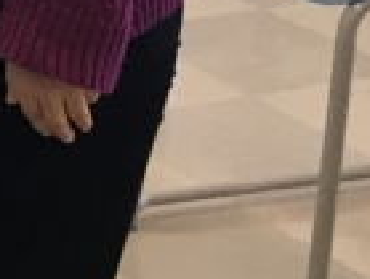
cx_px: -815
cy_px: -566
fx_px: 2283
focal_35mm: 213
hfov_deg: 7.8
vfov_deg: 6.4
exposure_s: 1/33
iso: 32
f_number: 2.2
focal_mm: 4.15
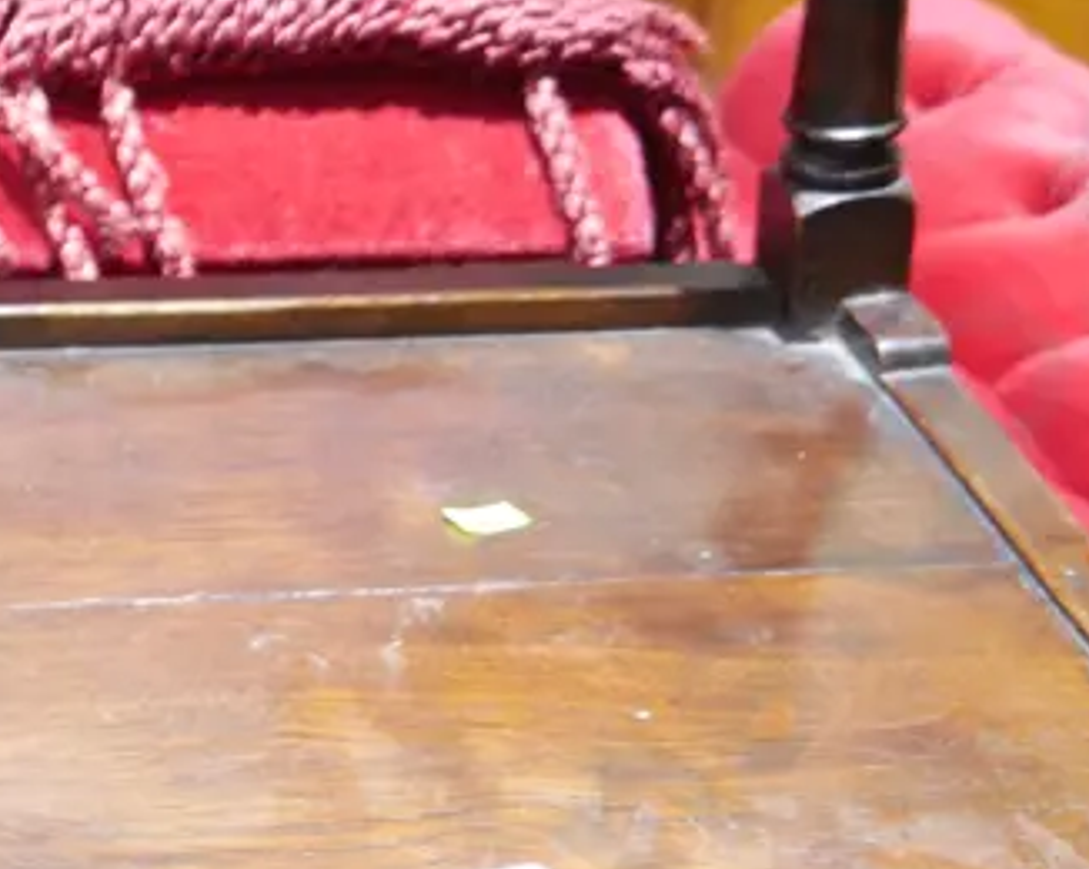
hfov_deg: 22.0
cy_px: 1364
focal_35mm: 86
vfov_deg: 16.1
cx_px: 246
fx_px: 2768
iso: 1600
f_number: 3.5
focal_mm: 14
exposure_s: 1/60
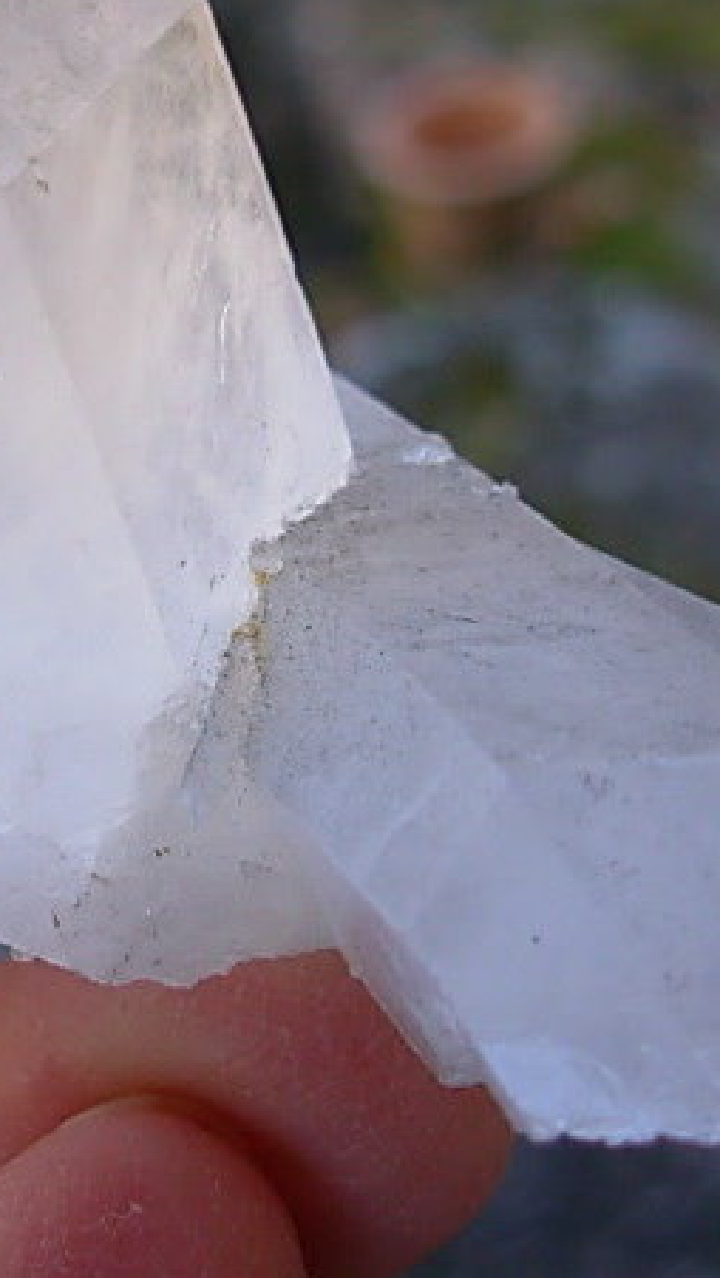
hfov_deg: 12.8
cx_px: 142
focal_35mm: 94
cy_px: 425
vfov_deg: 22.6
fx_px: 3187
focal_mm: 6.3
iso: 50
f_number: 2.9
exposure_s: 1/73.9
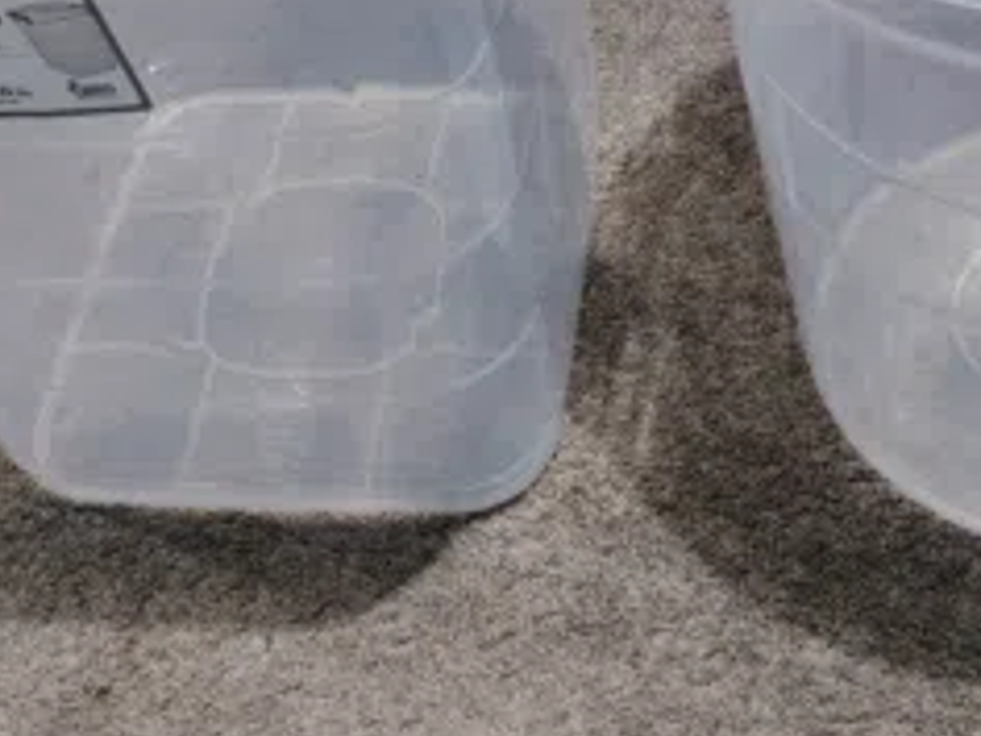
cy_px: 125
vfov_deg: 22.2
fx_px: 1842
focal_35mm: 65
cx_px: 515
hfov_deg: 29.8
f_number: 1.75
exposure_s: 1/25
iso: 1672
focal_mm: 5.25
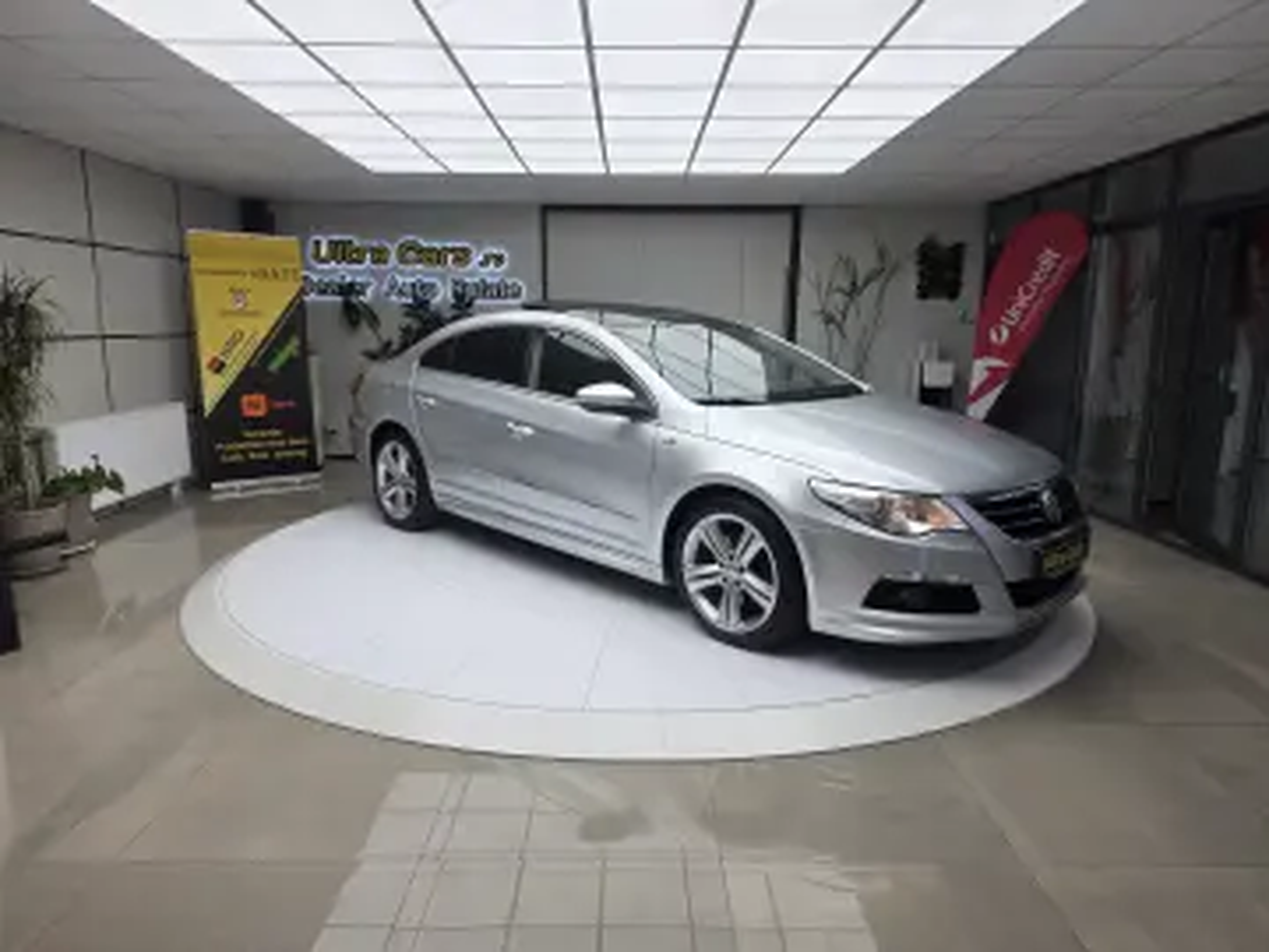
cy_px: 476
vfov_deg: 58.9
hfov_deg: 73.9
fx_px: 843
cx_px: 634
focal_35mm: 23
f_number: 1.7
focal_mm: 6.25
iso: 12
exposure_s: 1/112
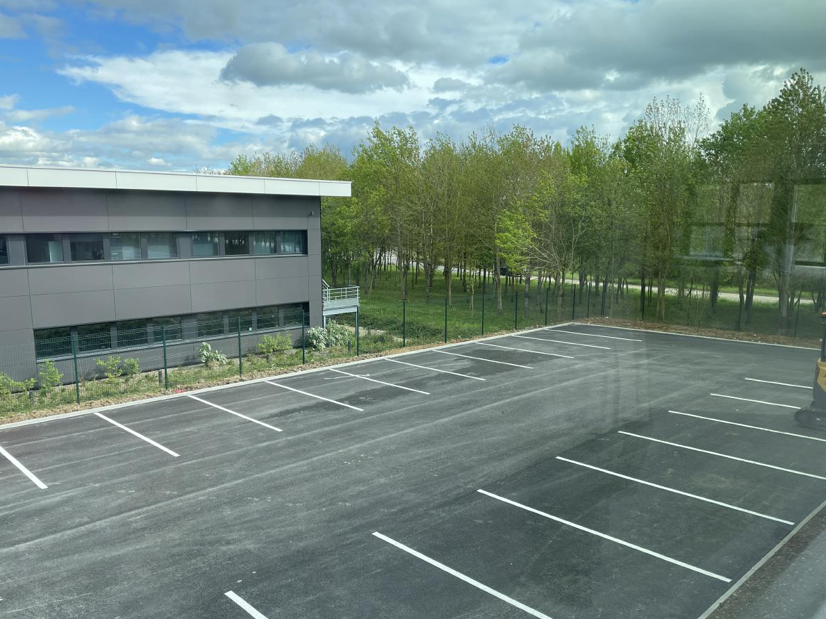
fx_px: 668
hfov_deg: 63.5
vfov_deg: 49.7
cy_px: 333
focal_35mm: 28
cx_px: 416
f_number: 1.6
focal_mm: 4.2
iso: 32
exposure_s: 1/1062
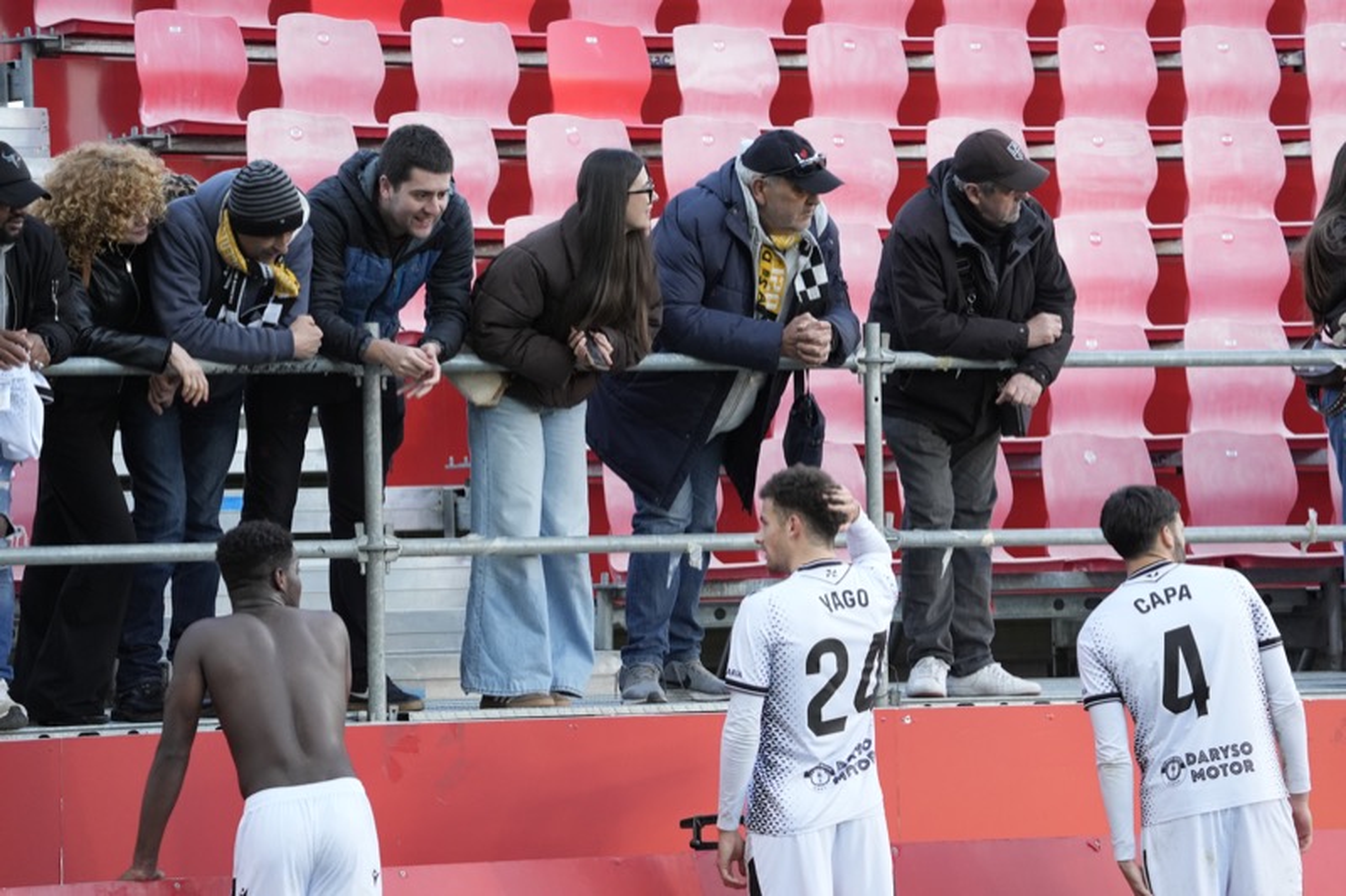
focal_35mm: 200
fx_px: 7476
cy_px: 448
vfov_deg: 6.9
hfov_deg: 10.3
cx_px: 673
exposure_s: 1/800
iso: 3200
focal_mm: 200
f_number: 6.3
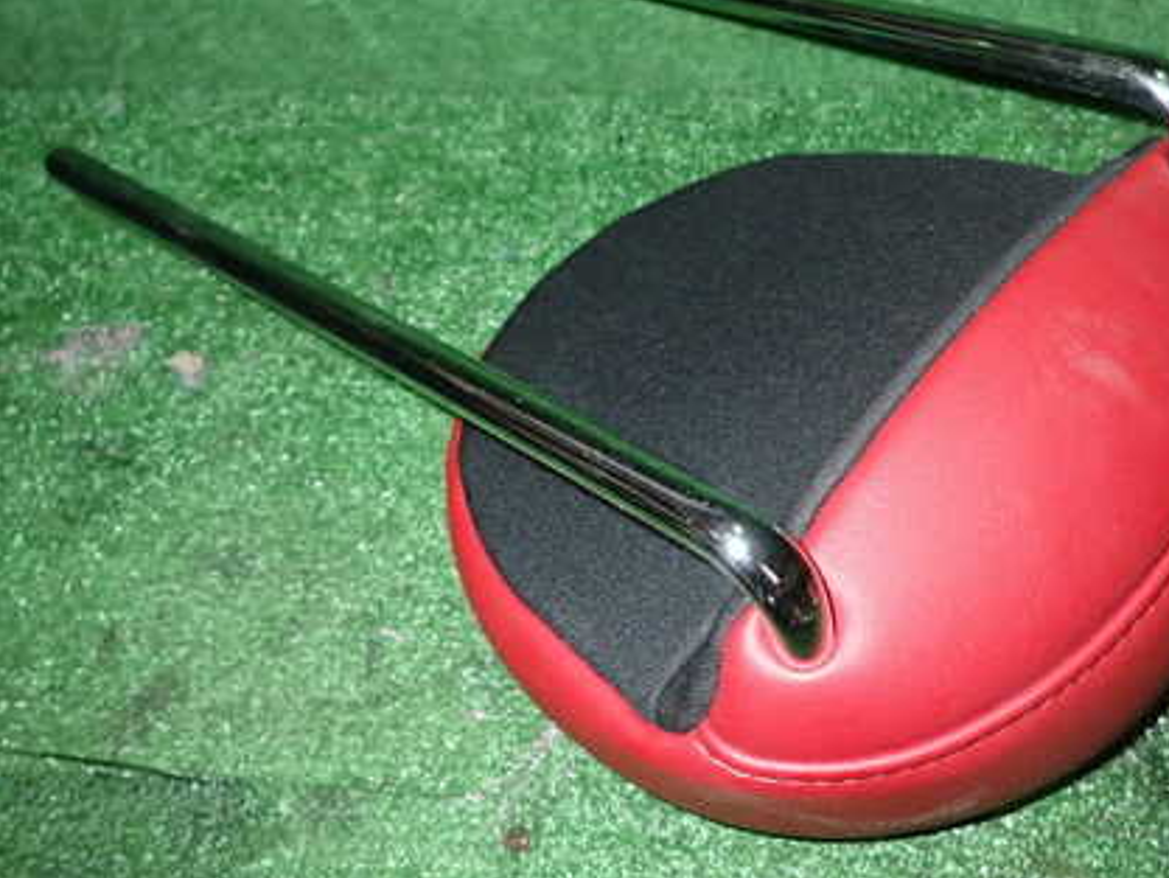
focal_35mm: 36
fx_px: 1216
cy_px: 376
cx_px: 698
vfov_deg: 39.6
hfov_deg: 51.0
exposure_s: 1/30
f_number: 5.6
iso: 400
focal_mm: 4.5
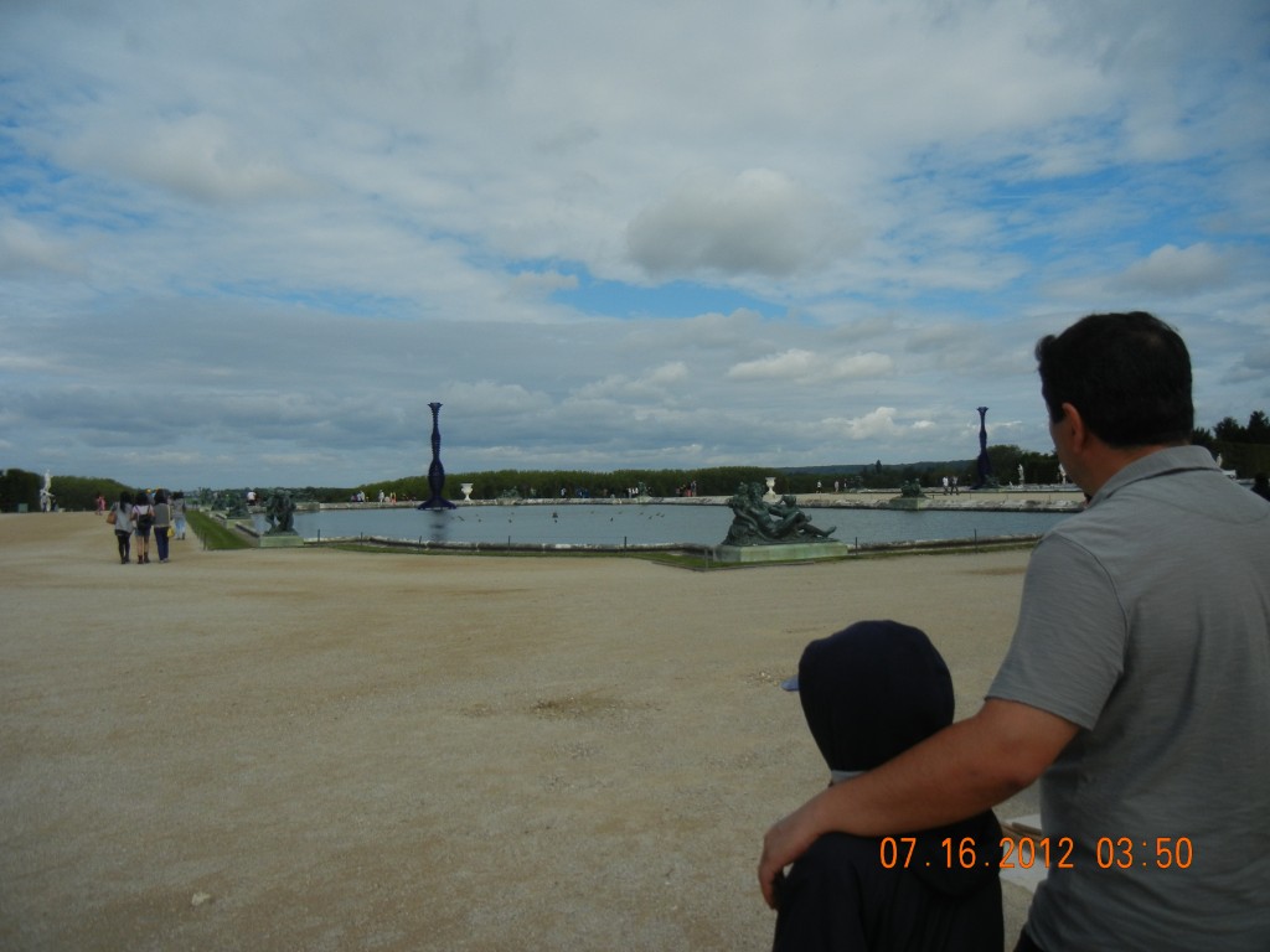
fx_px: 1101
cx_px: 635
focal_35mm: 30
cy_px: 476
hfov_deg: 60.0
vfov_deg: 46.8
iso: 160
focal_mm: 5.4
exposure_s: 1/889
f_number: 7
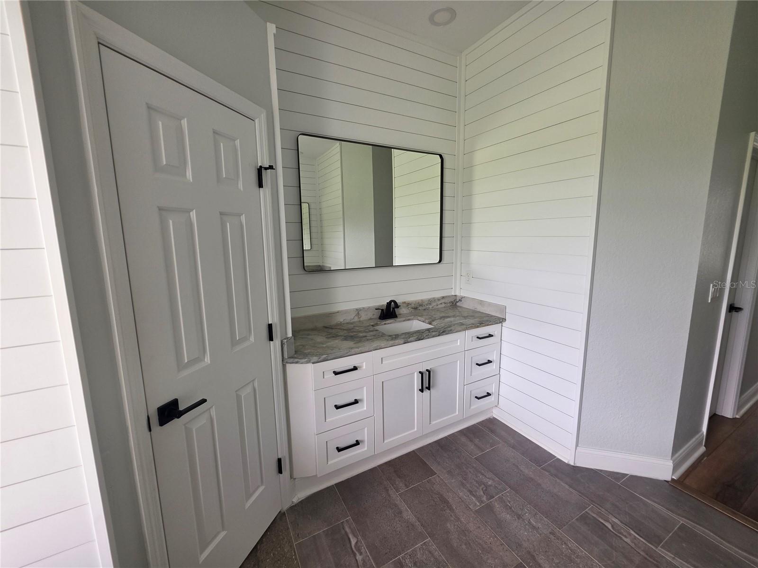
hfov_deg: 106.2
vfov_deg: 89.9
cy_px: 284
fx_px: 285
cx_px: 379
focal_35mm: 13
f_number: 1.9
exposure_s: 1/120
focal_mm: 2.2
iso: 80
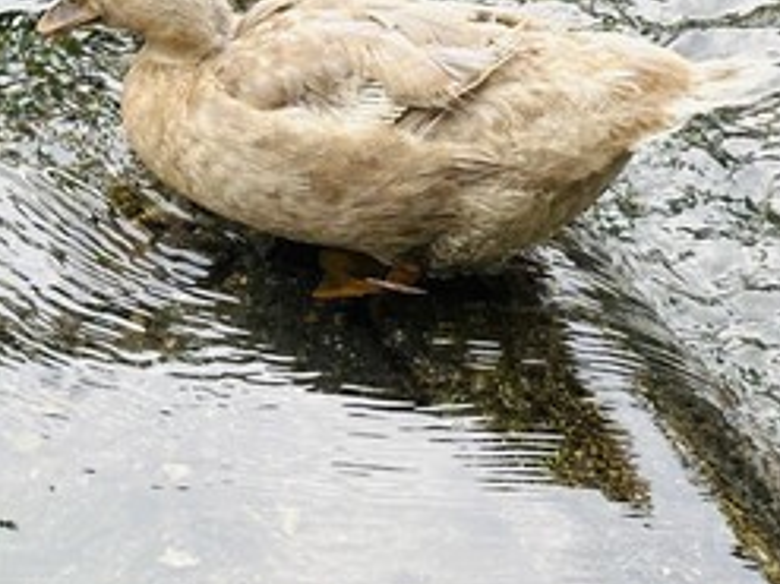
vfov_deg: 8.9
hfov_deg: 11.7
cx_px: -180
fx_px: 3716
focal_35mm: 165
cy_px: -137
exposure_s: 1/275
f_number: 1.78
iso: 64
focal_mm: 6.86
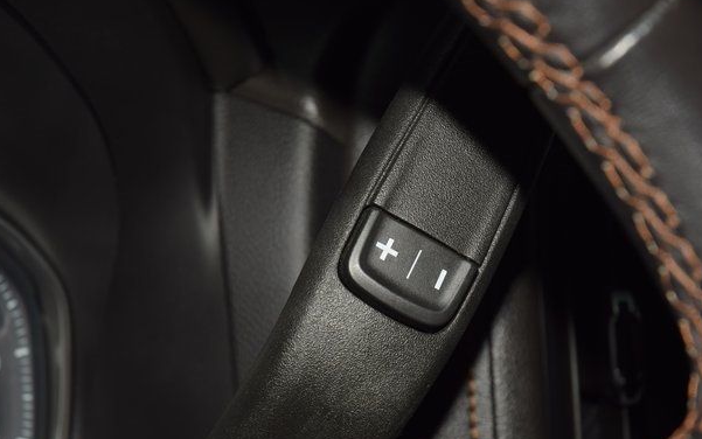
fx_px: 2182
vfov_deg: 11.5
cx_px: 362
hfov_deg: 18.3
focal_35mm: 114
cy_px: 236
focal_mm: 70
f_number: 8
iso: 100
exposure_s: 1/125
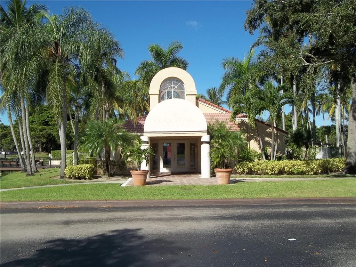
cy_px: 134
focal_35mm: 32
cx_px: 178
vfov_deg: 44.2
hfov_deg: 56.8
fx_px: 329
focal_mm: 5.7
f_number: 8.8
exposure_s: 1/160
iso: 64
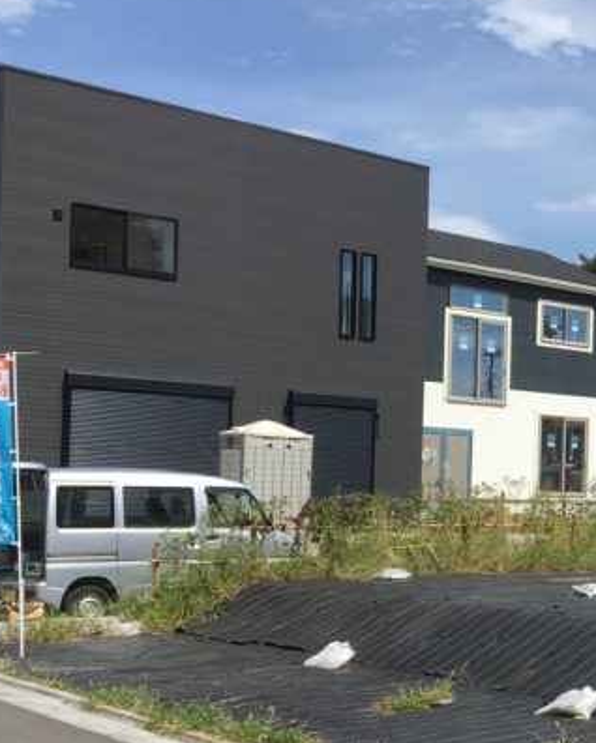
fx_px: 1256
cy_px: 473
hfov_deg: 24.5
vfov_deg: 32.8
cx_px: 692
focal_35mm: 57
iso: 25
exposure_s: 1/1923
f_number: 2.2
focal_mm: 4.15
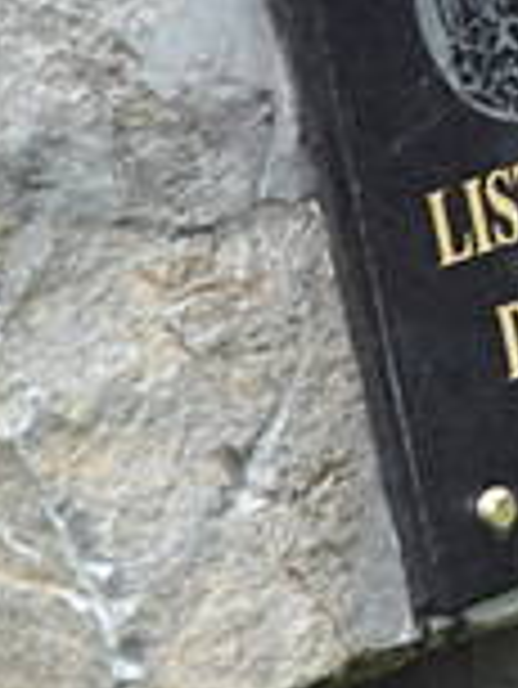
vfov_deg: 5.1
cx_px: 802
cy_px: 29
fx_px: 7671
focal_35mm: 385
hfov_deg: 3.8
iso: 1250
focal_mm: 48
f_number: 9
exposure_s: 1/500
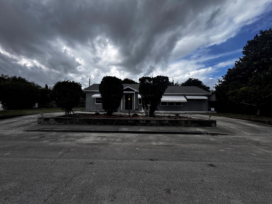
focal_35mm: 14
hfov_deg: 102.1
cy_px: 102
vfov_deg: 85.7
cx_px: 136
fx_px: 110
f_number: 2.2
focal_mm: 2.22
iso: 50
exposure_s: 1/1880
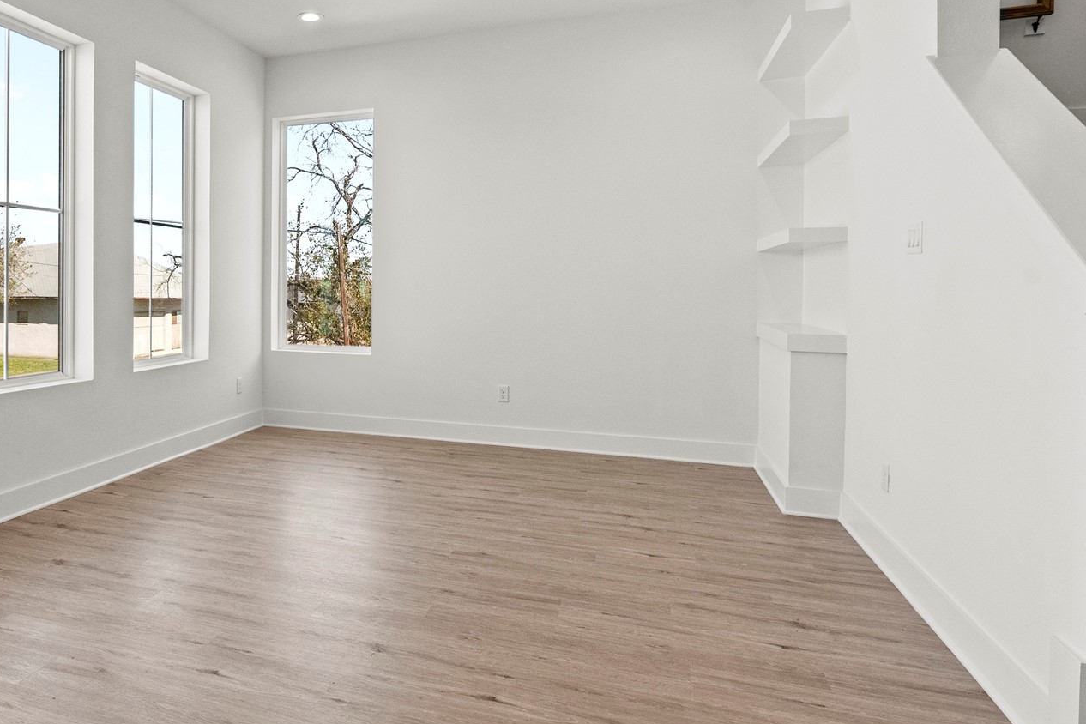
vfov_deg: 52.6
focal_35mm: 24
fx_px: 724
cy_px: 273
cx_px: 329
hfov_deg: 70.7
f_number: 8
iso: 800
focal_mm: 14
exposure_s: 1/100
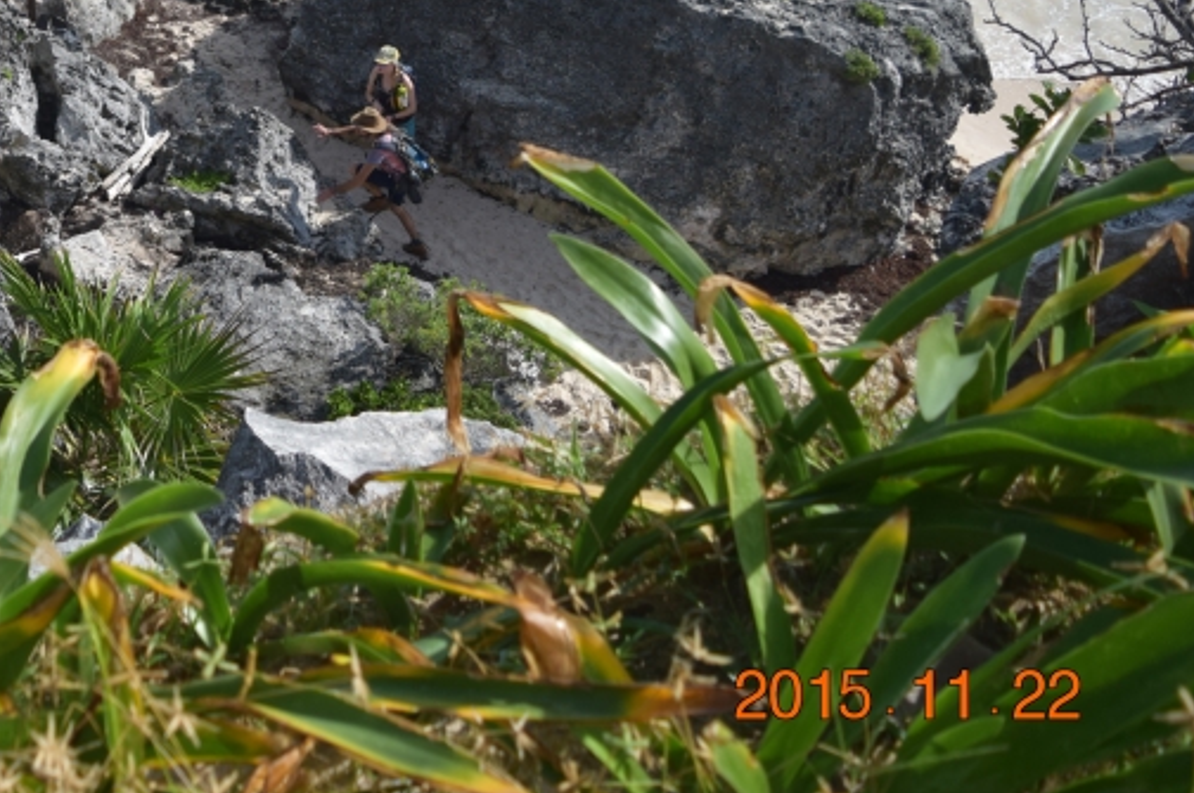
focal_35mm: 61
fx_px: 2021
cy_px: 9
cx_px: 97
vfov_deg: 21.5
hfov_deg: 31.2
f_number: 3.5
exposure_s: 1/2000
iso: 200
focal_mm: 20
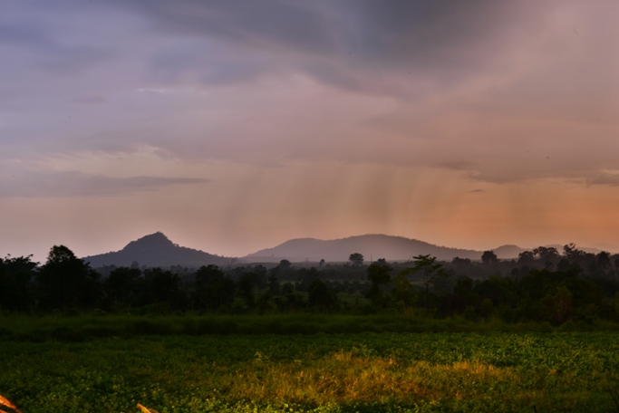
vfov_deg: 27.0
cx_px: 310
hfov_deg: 39.6
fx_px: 860
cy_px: 206
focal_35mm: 50
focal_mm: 50
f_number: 11
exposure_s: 6
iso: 400
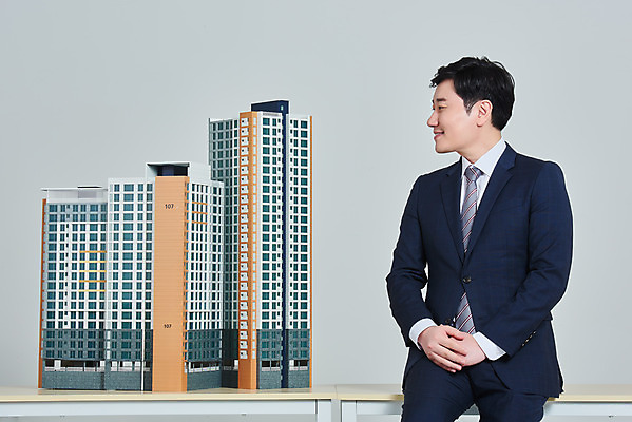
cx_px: 316
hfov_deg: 20.0
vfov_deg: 13.4
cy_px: 211
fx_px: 1791
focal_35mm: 102
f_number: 14
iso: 100
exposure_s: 1/125
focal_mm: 102
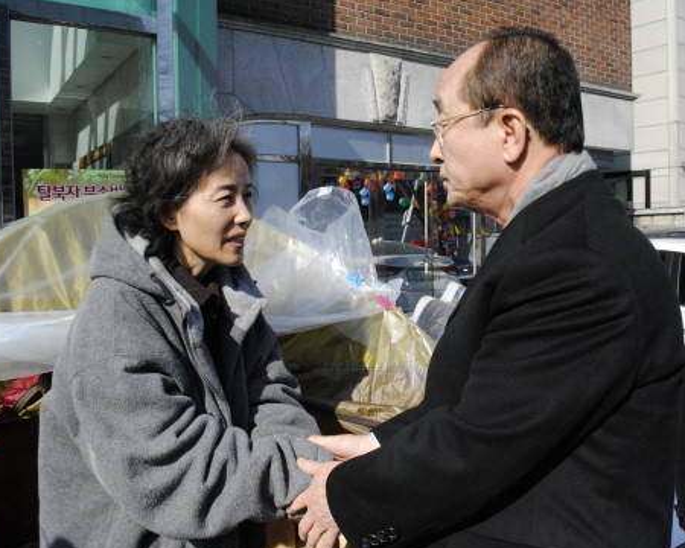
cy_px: 277
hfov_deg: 57.1
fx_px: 628
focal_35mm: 31
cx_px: 374
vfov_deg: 47.1
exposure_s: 1/4000
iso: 800
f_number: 5
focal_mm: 18
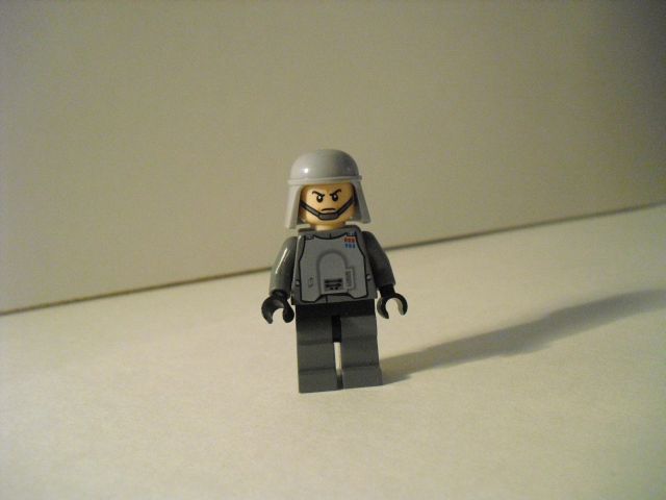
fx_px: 693
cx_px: 333
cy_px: 250
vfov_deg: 39.7
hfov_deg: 51.4
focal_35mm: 36
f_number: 3.1
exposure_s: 1/125
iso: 800
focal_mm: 6.3
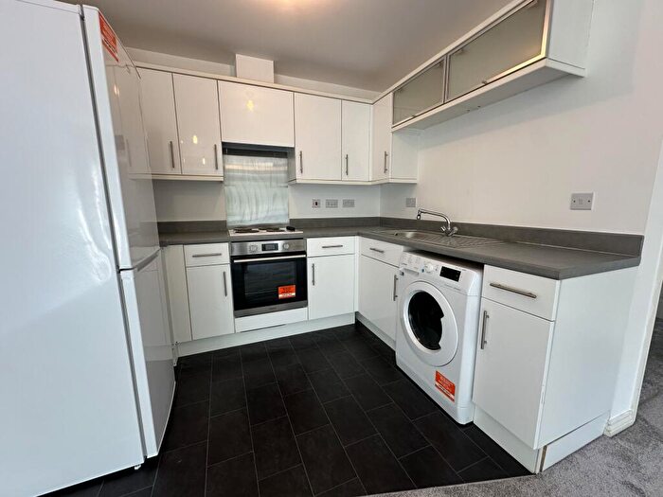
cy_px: 248
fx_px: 268
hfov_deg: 102.1
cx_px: 332
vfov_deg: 85.7
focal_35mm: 14
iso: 125
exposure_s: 1/100
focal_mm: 2.22
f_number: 2.2
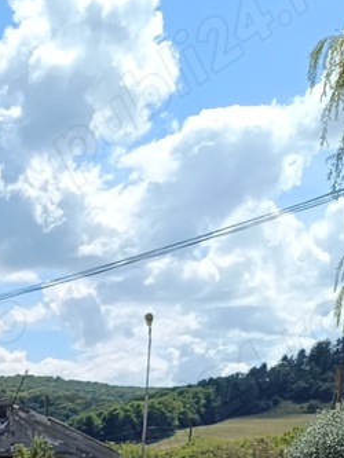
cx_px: -283
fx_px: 1271
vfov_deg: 16.8
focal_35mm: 96
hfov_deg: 13.7
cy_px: 836
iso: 53
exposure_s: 1/913
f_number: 1.88
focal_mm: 5.59
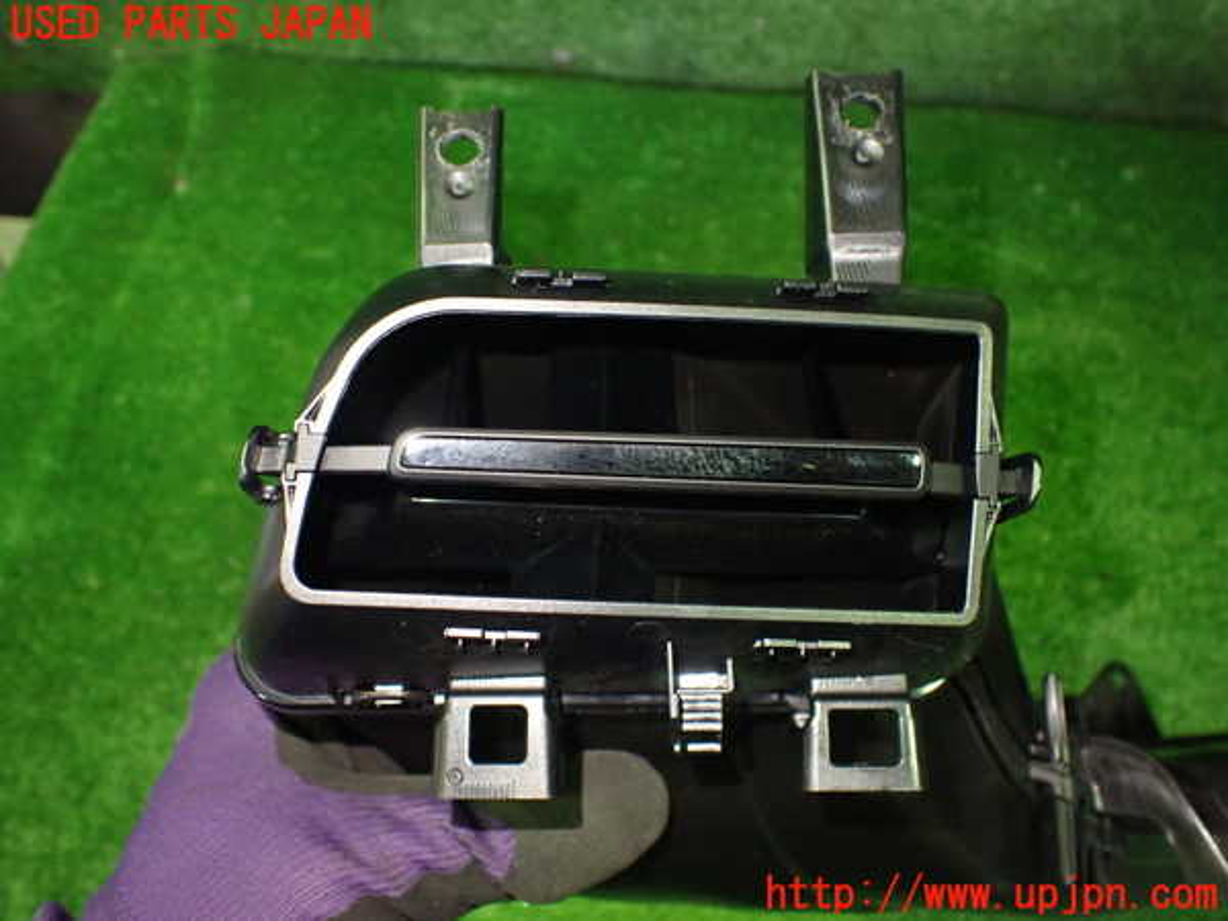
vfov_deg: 46.8
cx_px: 614
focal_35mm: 30
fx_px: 1064
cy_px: 460
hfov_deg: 60.0
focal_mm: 5.4
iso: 1000
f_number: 2.3
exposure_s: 1/30
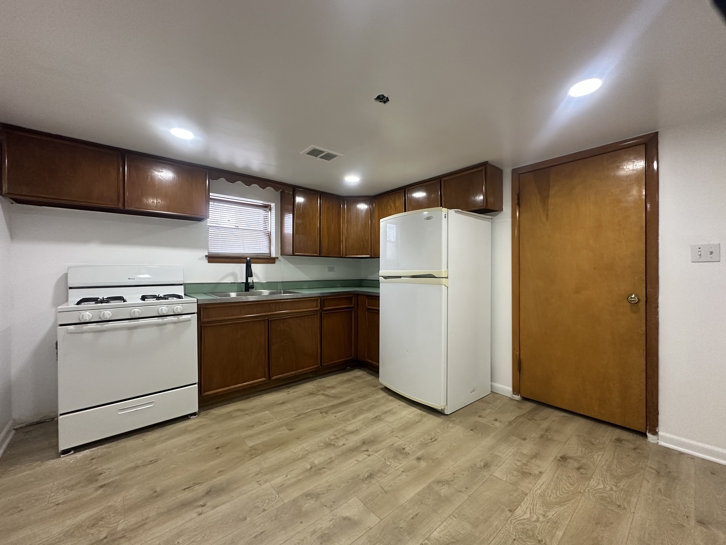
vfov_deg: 85.7
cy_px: 272
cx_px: 363
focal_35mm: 14
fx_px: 294
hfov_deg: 102.1
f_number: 2.2
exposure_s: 1/120
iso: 250
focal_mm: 2.22
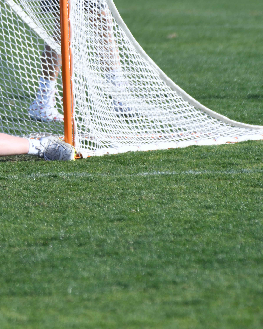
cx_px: -35
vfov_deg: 3.1
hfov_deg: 2.5
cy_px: 58
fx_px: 5994
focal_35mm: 616
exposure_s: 1/1250
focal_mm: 240
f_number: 4
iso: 250
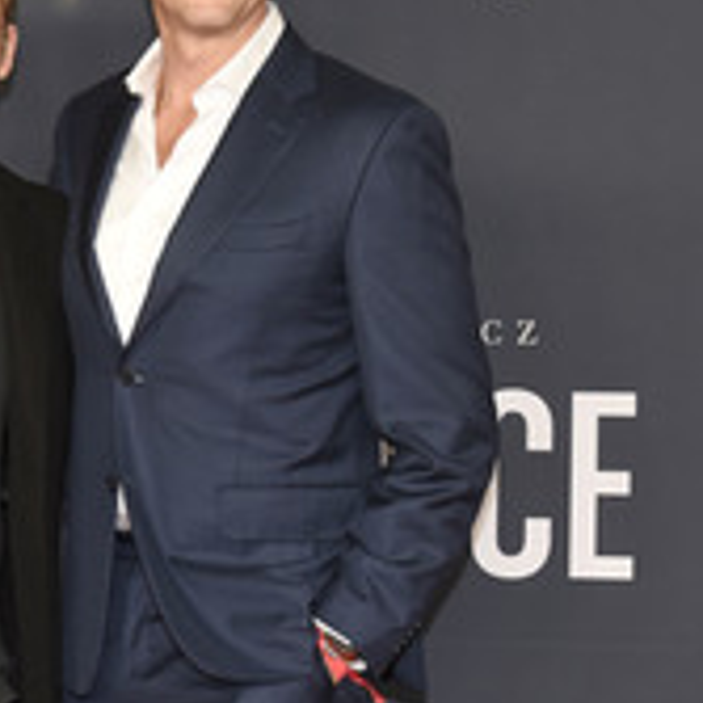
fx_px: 2734
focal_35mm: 119
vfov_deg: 14.6
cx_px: 2
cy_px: 379
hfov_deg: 14.4
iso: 2000
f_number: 6.3
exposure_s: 1/100
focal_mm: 52
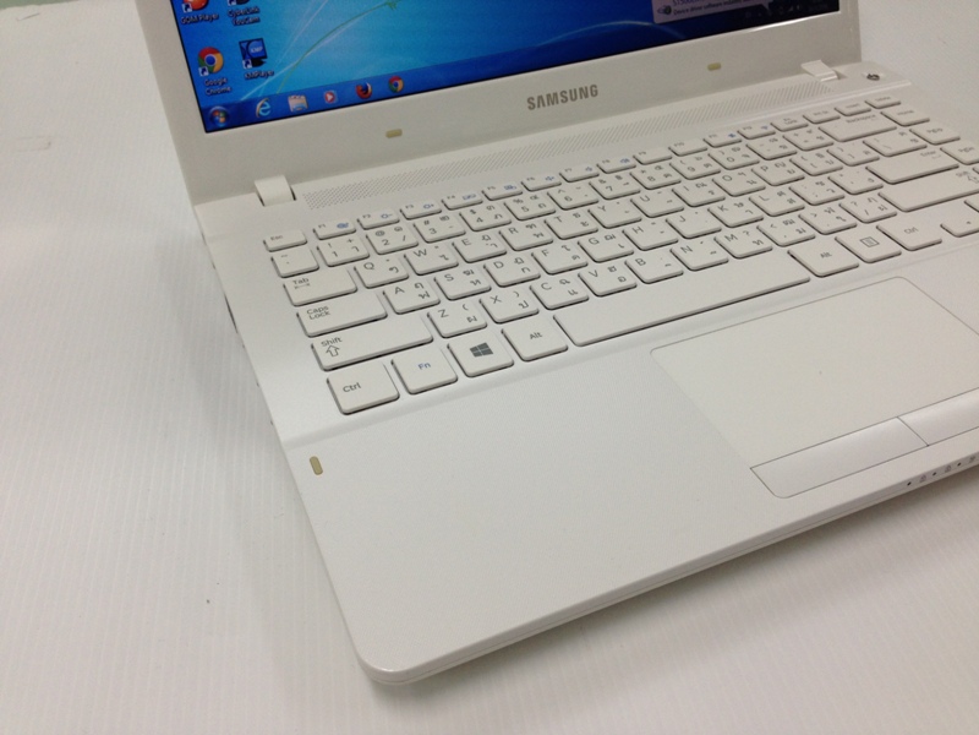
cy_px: 368
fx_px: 933
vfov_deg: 42.9
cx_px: 490
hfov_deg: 55.4
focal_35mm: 33
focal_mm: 4.12
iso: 64
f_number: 2.4
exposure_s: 1/50
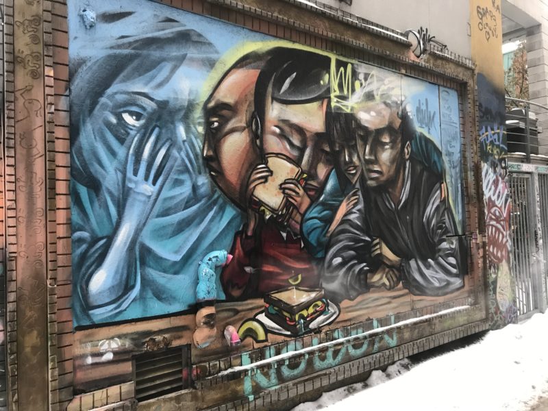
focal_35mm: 28
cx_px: 274
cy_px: 206
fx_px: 443
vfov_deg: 49.7
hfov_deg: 63.4
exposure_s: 1/15
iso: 50
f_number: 1.8
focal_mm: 3.99
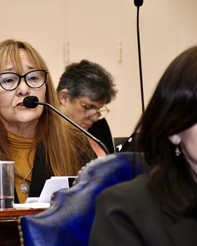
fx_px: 1465
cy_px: 123
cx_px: 25
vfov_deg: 9.6
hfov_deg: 7.7
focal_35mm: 201
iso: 2000
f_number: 5.6
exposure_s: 1/100
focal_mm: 95
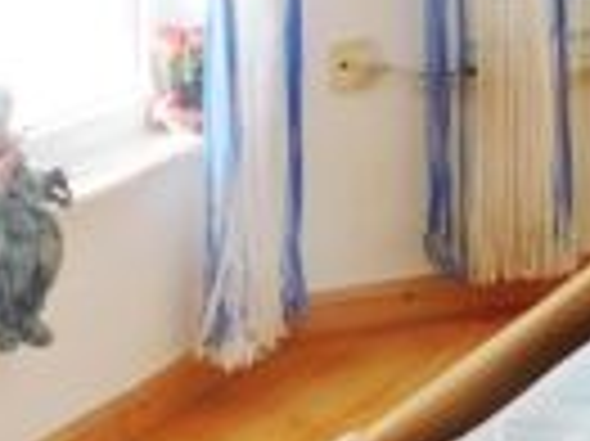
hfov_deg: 9.7
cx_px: 1031
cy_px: -198
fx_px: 3321
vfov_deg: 7.5
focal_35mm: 195
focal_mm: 7.1
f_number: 3.6
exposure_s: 1/60
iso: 125
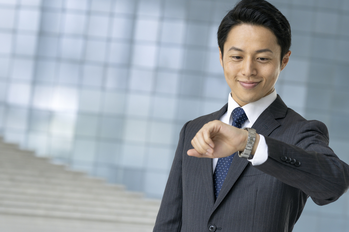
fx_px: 824
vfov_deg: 16.1
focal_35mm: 85
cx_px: 174
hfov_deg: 23.9
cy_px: 116
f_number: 4
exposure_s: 1/160
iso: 500
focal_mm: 85
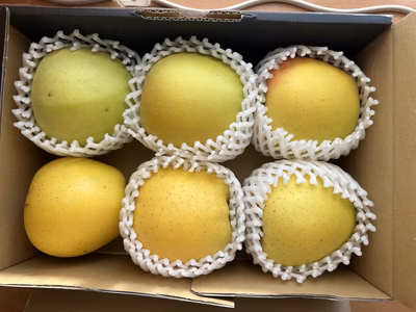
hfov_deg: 67.3
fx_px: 312
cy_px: 156
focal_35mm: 26
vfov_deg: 53.1
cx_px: 208
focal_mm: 5.7
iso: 50
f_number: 1.5
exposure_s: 1/317
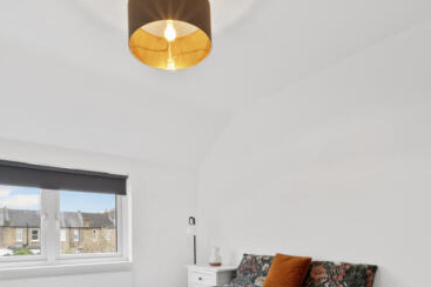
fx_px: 299
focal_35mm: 25
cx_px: 196
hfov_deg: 71.4
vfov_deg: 47.7
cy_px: 239
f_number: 16
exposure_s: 1.6
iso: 200
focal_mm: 14
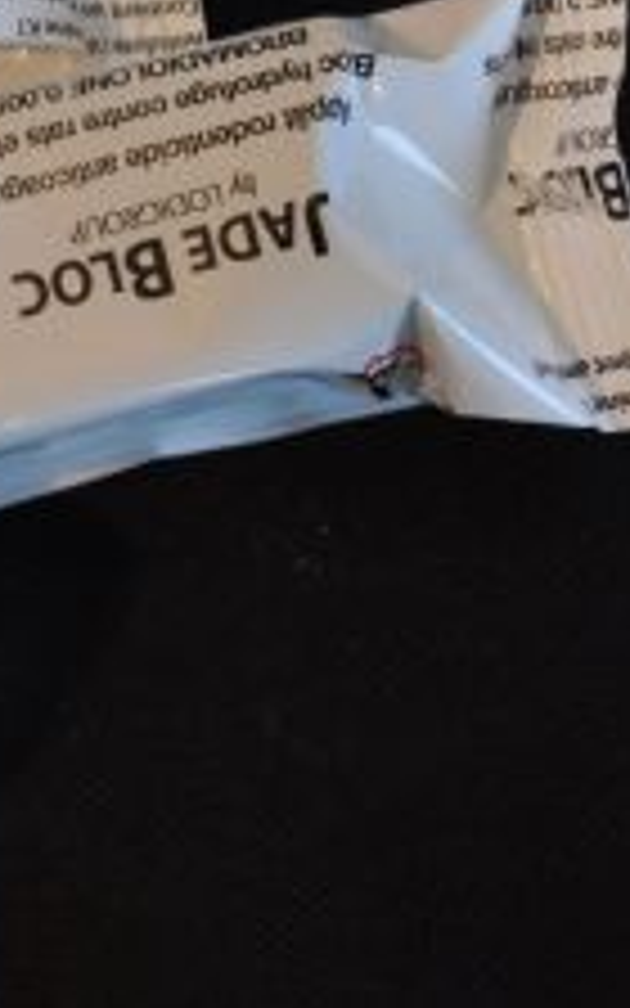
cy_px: 254
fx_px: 4188
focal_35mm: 152
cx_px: -572
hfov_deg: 8.2
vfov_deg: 13.7
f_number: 5
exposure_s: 1/100
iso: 400
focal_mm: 35
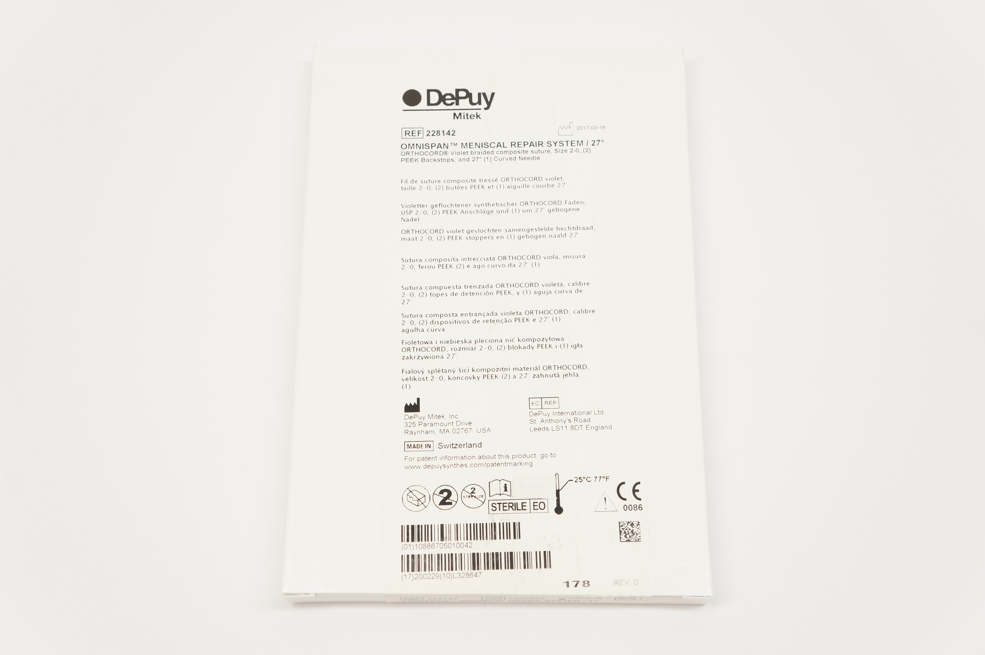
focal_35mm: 46
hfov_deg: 42.4
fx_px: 1271
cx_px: 492
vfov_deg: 28.9
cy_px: 328
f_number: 6.3
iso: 400
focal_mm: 31
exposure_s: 1/60
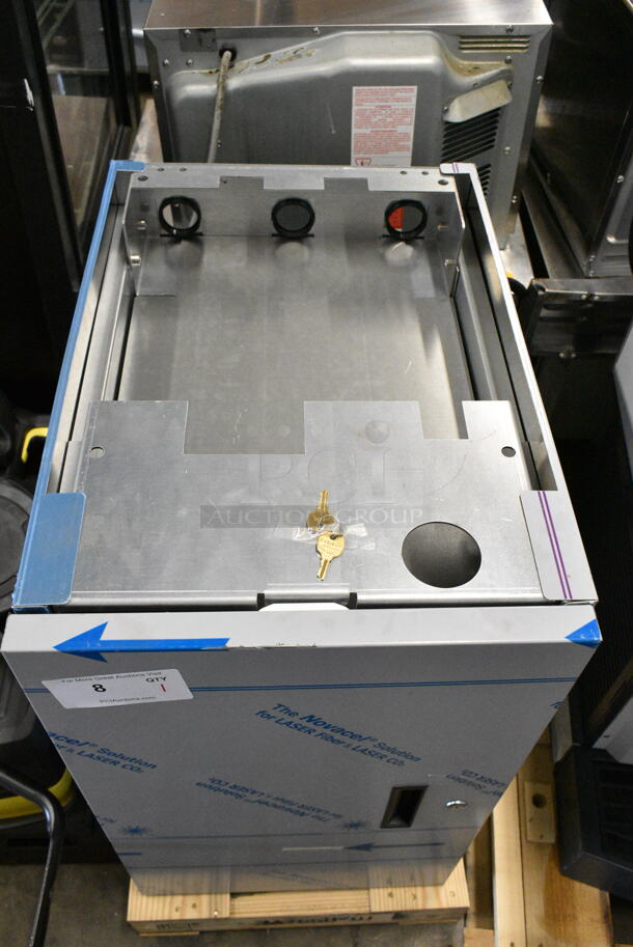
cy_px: 474
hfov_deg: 41.8
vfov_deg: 59.5
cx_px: 316
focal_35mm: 32
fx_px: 829
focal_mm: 21
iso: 6400
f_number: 6.3
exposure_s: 1/160
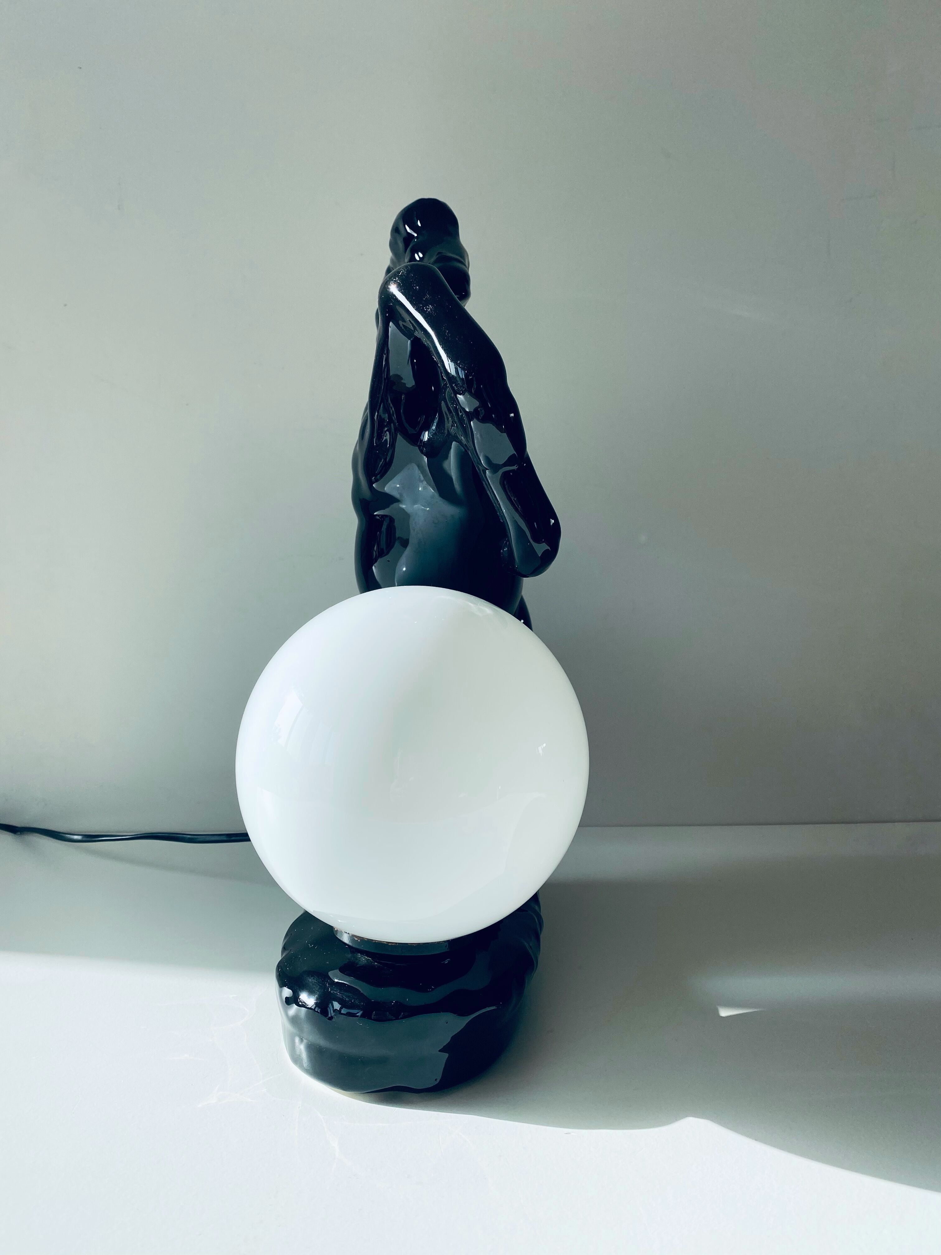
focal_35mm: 26
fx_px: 942
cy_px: 628
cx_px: 470
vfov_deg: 67.3
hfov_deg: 53.1
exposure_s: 1/1170
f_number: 1.8
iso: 32
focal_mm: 4.25
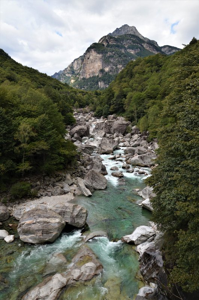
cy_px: 150
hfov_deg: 47.7
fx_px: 225
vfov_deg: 67.5
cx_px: 100
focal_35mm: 27
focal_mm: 18
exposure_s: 1/250
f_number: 8
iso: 320
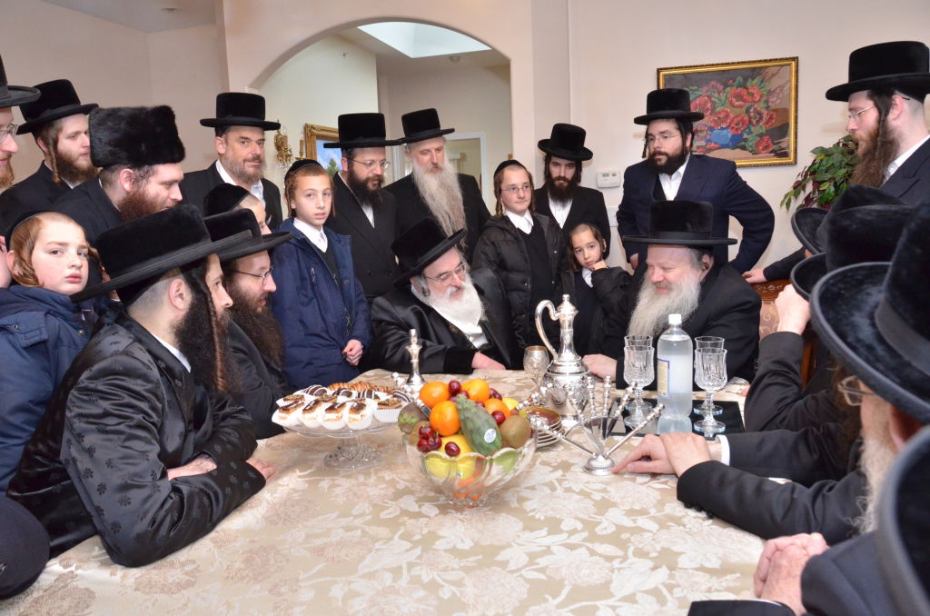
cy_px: 308
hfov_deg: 67.5
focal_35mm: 27
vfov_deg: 47.7
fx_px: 696
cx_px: 465
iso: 1600
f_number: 6.3
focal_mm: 18
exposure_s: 1/125
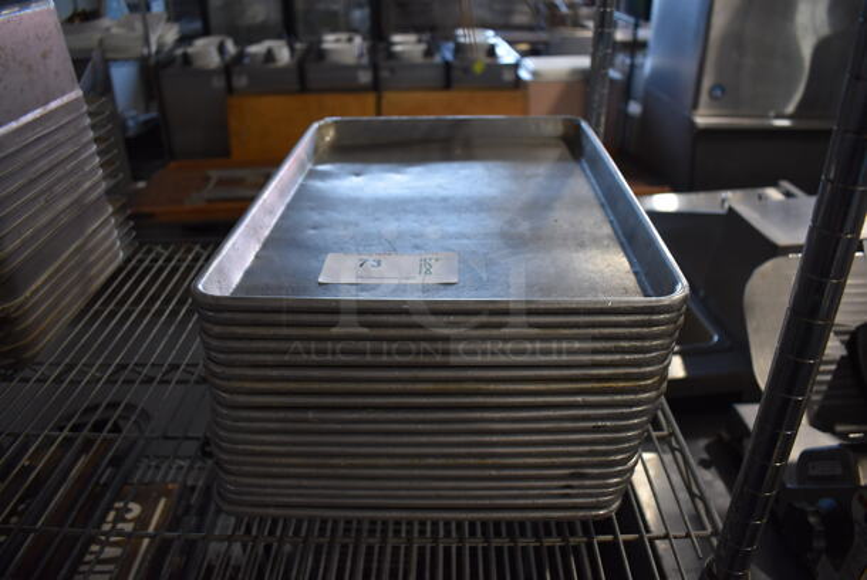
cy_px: 290
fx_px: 651
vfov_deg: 48.0
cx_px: 434
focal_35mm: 27
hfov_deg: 67.3
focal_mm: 18
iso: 800
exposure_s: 1/125
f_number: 3.5
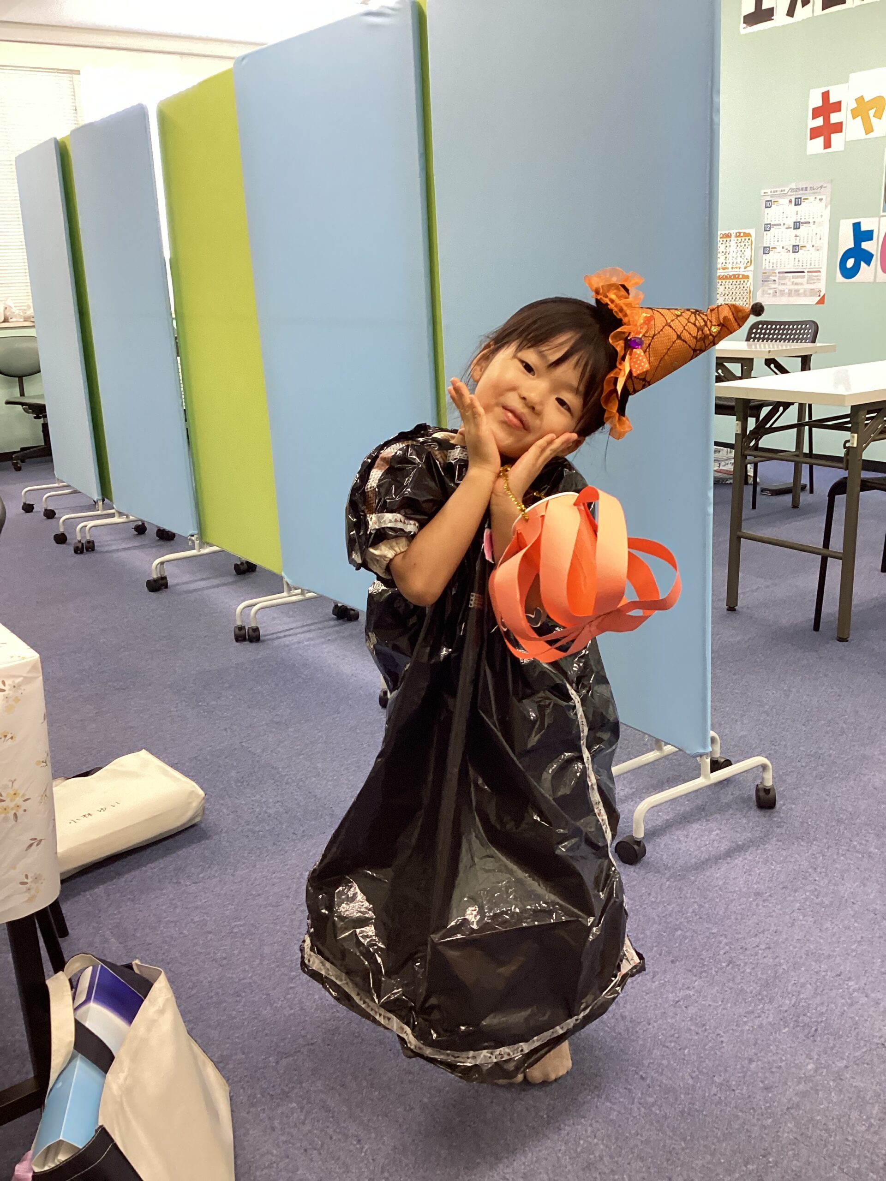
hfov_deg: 45.4
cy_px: 590
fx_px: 1058
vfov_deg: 58.4
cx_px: 443
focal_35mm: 31
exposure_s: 1/60
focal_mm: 3.3
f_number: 2.4
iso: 160
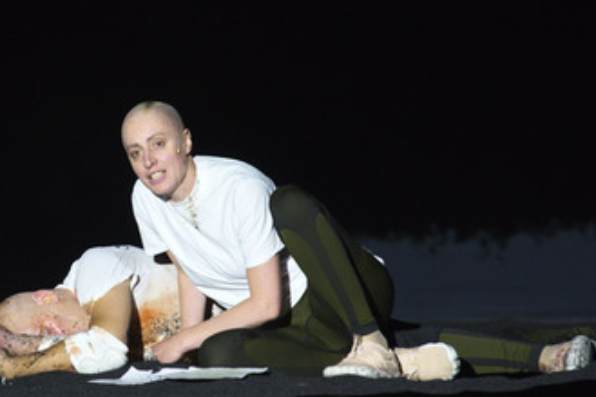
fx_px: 4534
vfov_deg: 5.0
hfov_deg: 7.5
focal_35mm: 274
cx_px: 311
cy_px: 223
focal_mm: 200
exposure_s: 1/30
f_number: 5
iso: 1600
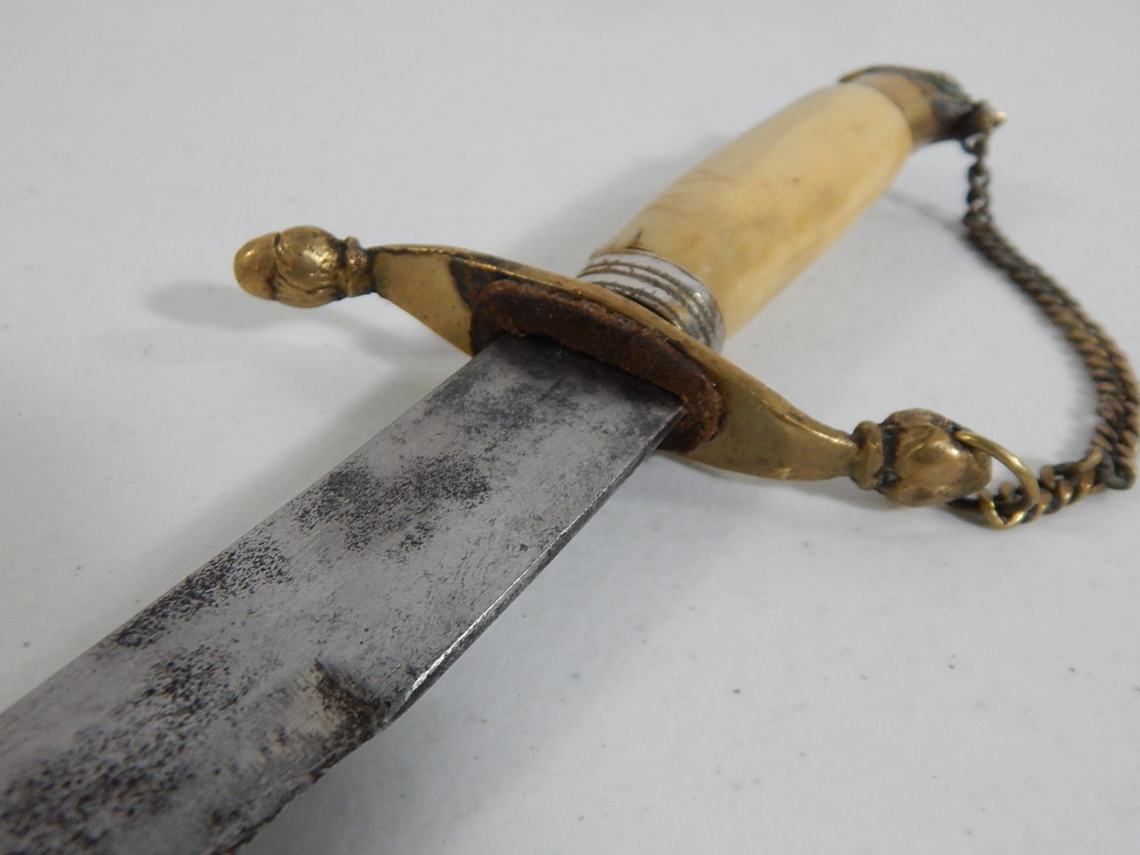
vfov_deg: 45.4
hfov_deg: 58.4
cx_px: 570
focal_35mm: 31
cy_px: 428
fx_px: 1021
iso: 400
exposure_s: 1/60
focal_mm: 5.6
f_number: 3.2
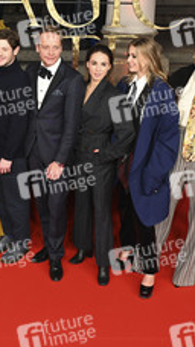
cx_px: 16
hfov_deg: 20.2
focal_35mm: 58
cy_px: 143
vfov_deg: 35.9
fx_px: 534
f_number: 5.6
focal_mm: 28
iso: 640
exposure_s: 1/125
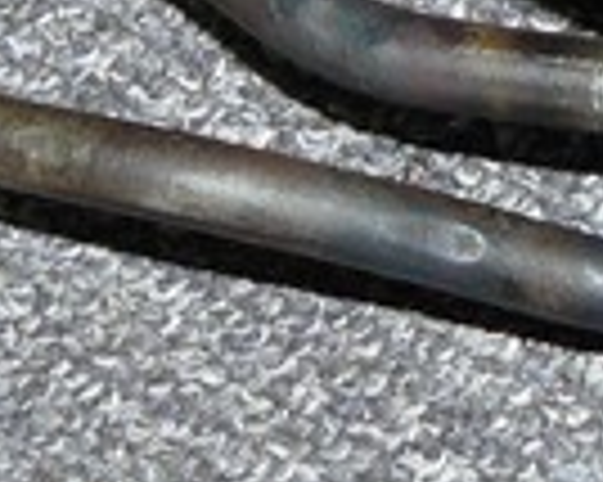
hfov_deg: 10.0
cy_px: -579
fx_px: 3460
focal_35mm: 194
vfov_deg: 7.5
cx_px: 196
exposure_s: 1/30
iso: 100
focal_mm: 6
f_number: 2.8
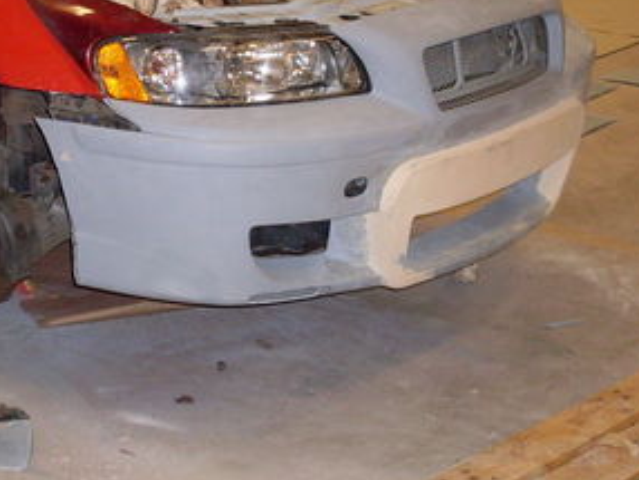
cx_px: 206
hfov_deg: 22.9
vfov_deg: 17.3
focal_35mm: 85
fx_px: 1570
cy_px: 143
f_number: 2.8
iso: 120
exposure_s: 1/45
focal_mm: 6.3
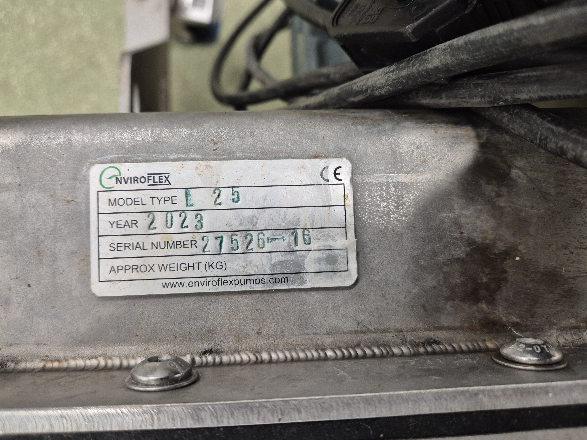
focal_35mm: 24
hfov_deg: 71.6
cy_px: 218
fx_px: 407
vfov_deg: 56.8
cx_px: 285
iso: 250
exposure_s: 1/100
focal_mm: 5.4
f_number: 1.8
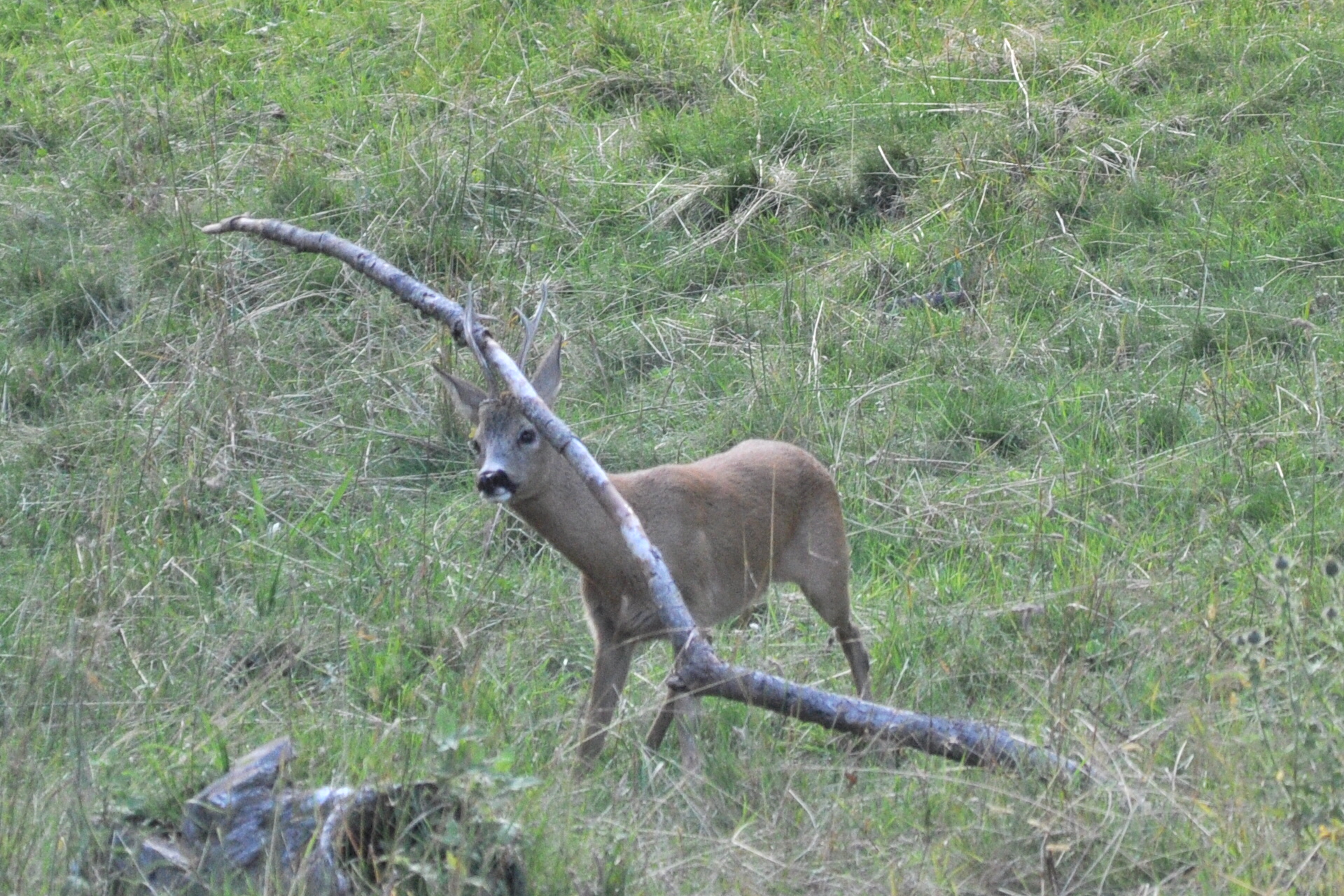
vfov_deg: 1.8
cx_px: 672
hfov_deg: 2.7
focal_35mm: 750
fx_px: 27998
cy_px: 448
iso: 800
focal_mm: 500
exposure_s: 1/320
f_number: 6.3
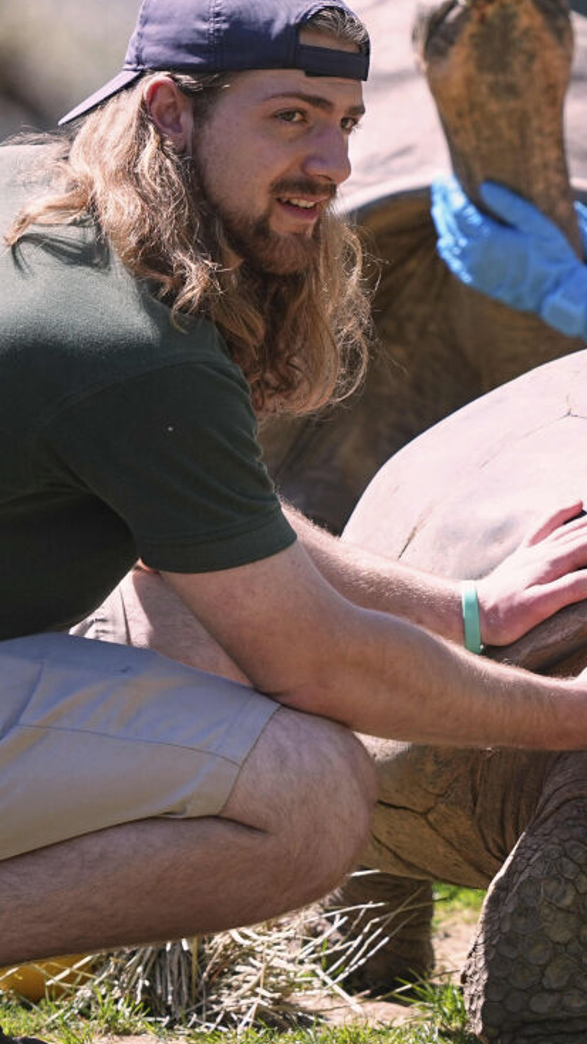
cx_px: 582
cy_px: 536
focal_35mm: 1007
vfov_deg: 2.1
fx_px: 27858
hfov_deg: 1.2
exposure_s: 1/800
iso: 250
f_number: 4.5
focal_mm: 400
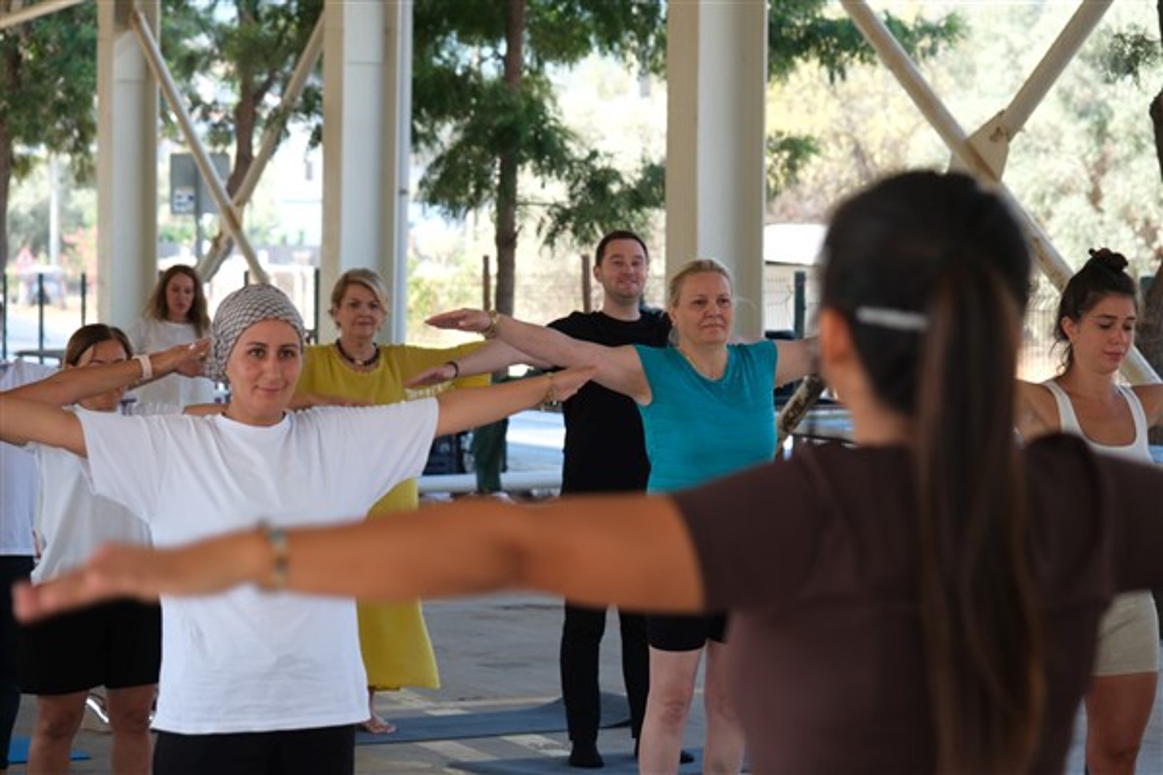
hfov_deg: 17.1
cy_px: 388
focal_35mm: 120
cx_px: 582
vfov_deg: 11.4
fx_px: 3876
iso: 200
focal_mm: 80
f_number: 4.5
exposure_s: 1/125
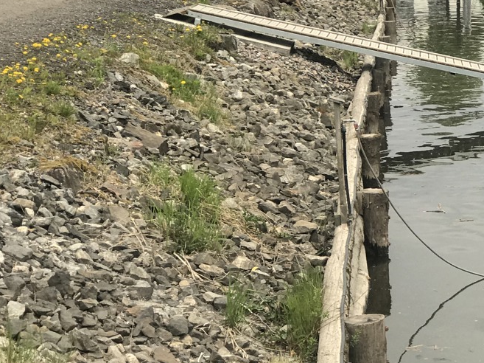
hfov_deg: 15.5
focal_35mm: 125
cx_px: 461
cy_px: 75
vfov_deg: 11.8
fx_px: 1747
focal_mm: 6.6
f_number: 2.8
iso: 20
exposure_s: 1/121
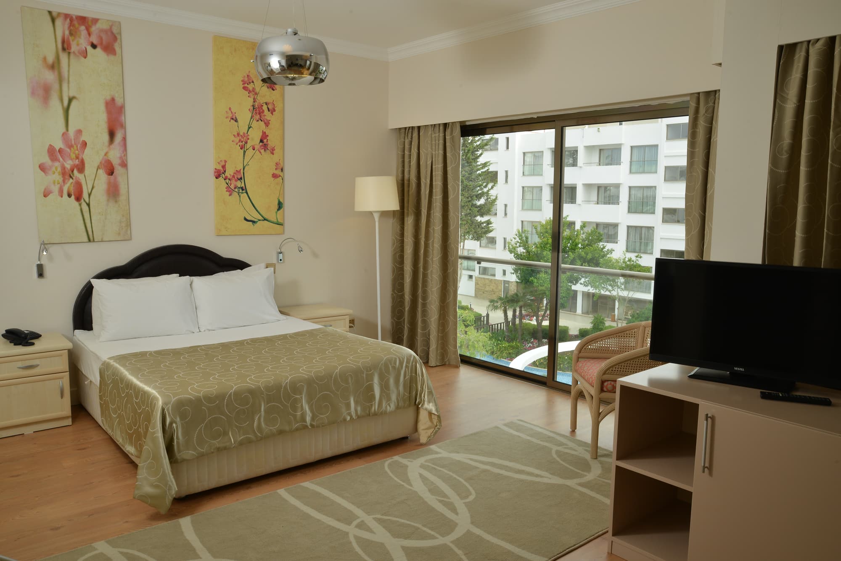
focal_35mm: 30
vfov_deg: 43.6
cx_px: 420
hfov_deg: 61.9
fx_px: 701
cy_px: 280
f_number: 16
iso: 400
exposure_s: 1/80
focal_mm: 30
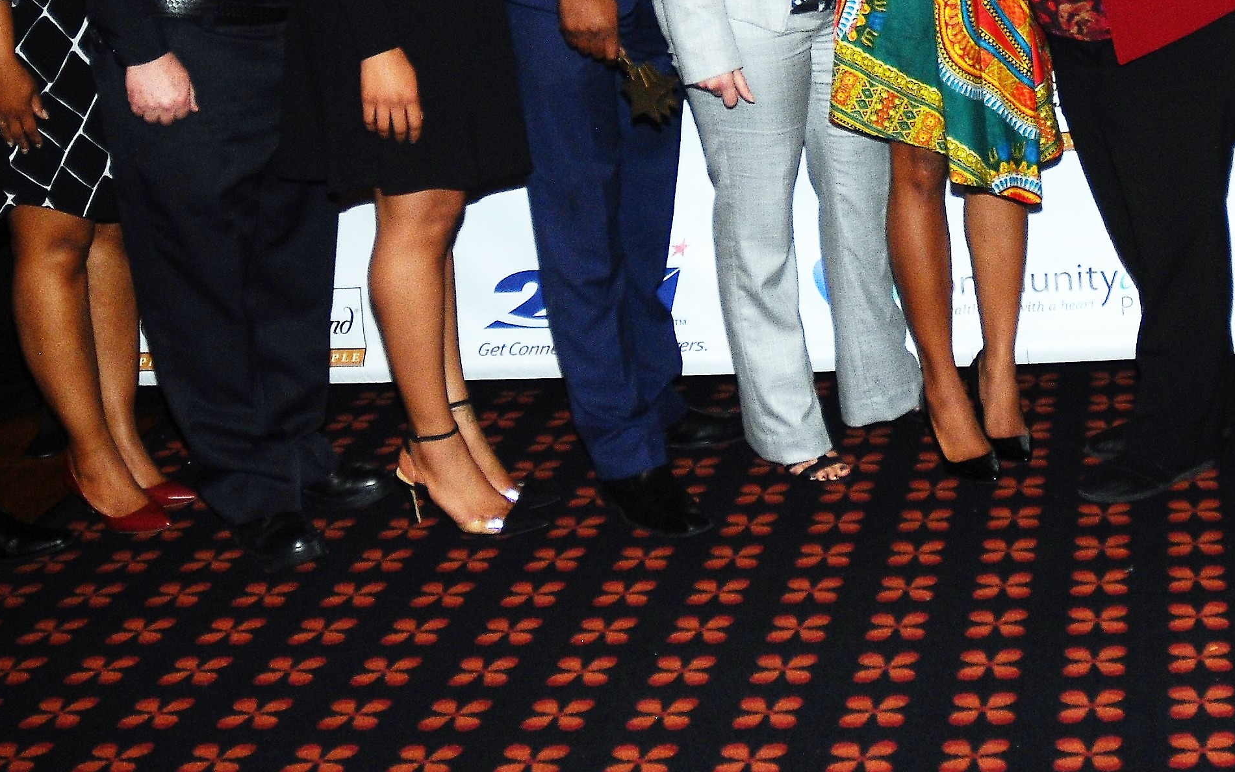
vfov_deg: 20.0
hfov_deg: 32.1
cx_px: 991
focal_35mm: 62
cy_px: -75
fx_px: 2087
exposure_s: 1/60
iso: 500
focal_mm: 18
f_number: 3.5
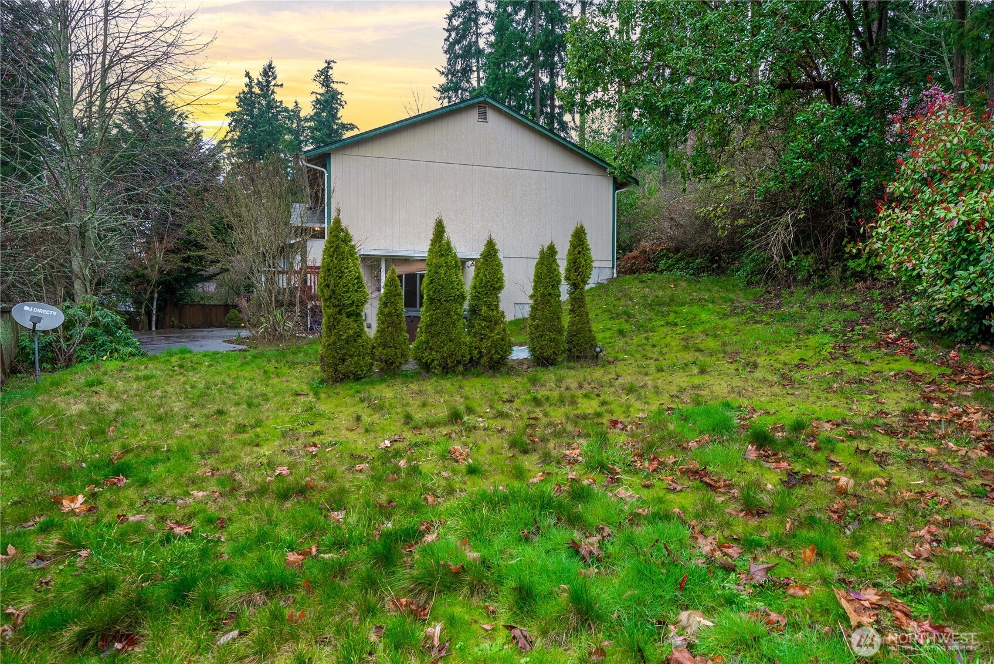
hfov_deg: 86.9
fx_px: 525
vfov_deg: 64.6
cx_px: 497
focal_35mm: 19
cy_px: 332
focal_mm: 19
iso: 160
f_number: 7.1
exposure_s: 1/30
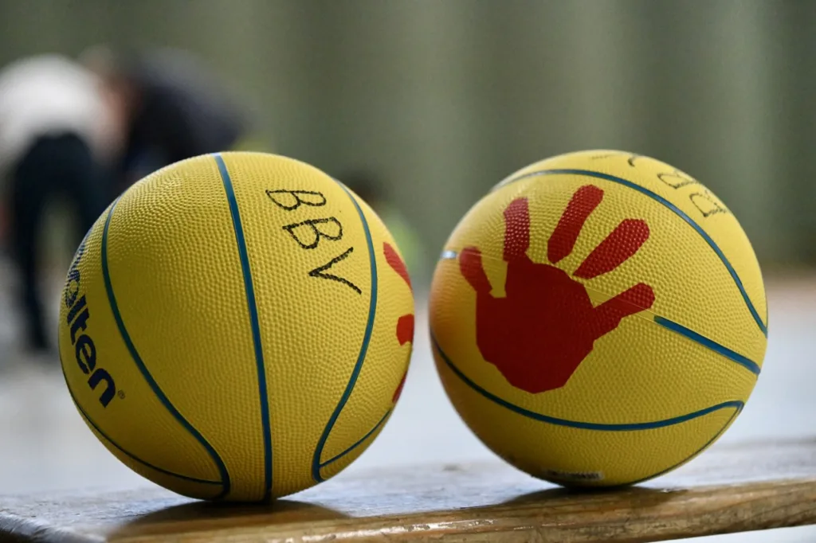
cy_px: 272
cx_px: 408
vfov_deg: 19.4
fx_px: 1586
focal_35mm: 70
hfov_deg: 28.9
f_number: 2.8
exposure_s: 1/1600
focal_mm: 70
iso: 16000
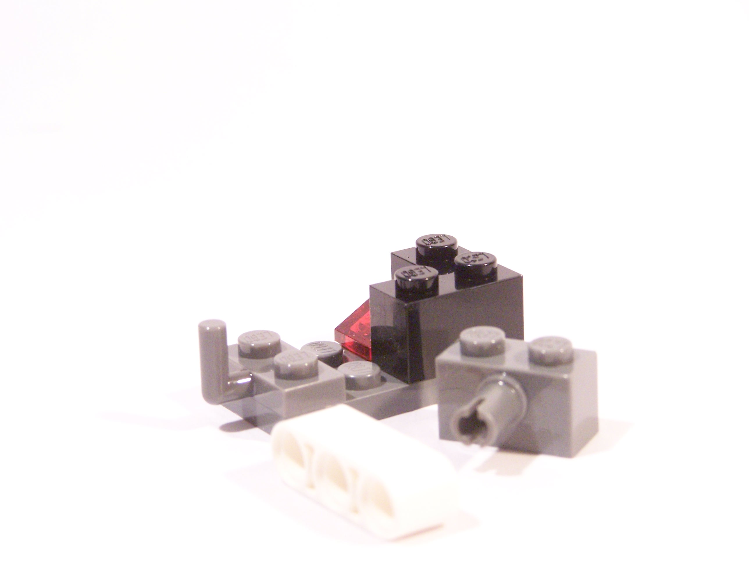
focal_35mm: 117
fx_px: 2532
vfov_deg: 12.7
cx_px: 374
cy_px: 280
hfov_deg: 16.8
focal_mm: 19.4
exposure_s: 1/30
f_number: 3.6
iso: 400
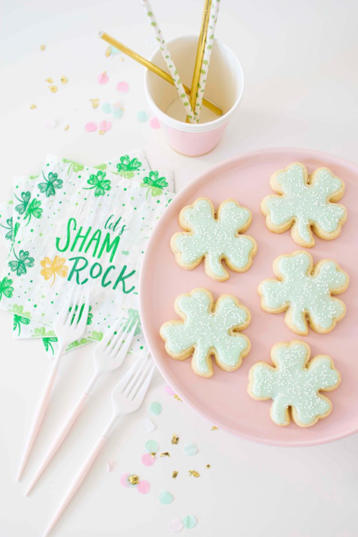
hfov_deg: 25.8
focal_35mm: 52
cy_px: 268
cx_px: 179
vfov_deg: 37.9
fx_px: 783
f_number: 3.2
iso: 200
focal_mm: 35
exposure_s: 1/100
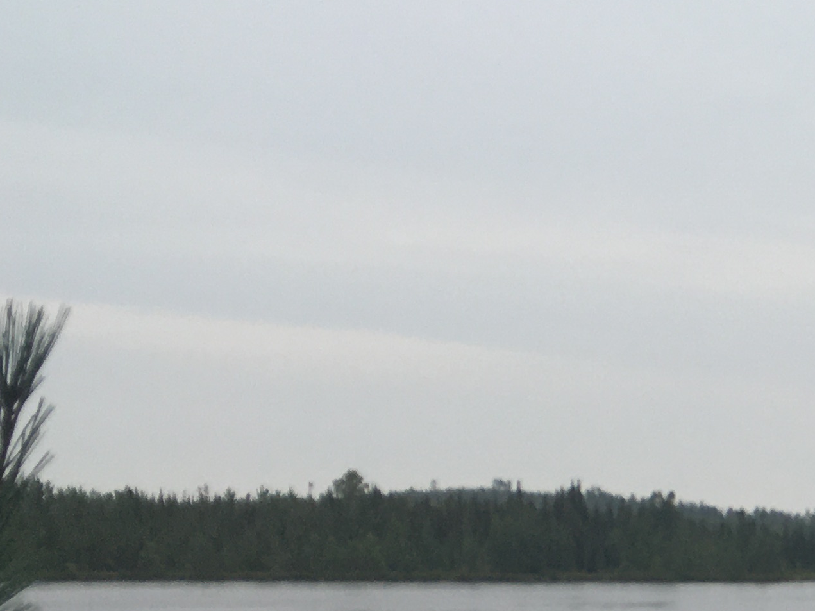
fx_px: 2166
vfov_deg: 15.6
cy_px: 667
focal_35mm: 92
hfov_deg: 19.0
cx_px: 1175
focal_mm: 4.15
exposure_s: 1/422
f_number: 2.2
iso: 25
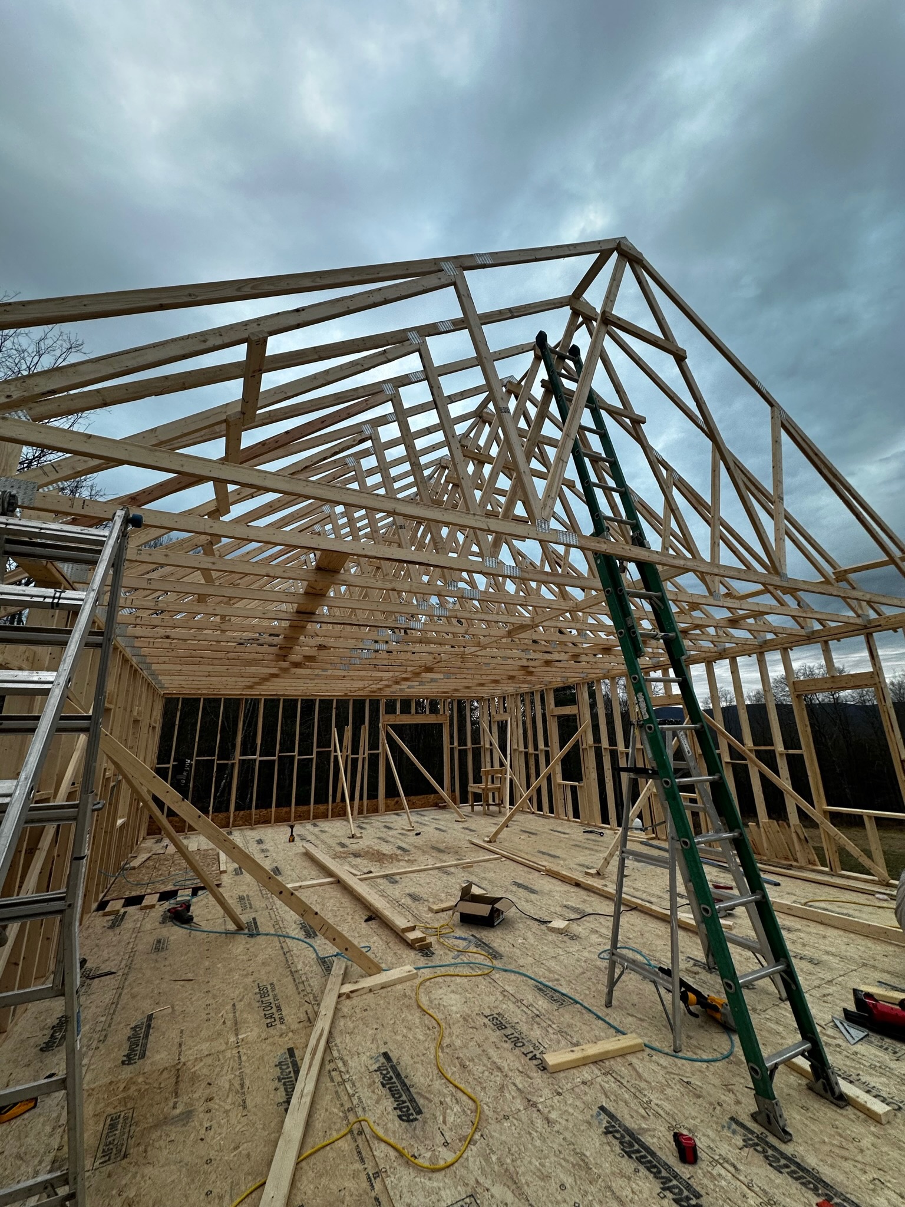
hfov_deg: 85.7
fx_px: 488
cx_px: 452
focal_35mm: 14
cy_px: 604
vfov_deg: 102.1
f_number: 2.2
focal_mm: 2.22
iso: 64
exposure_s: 1/99
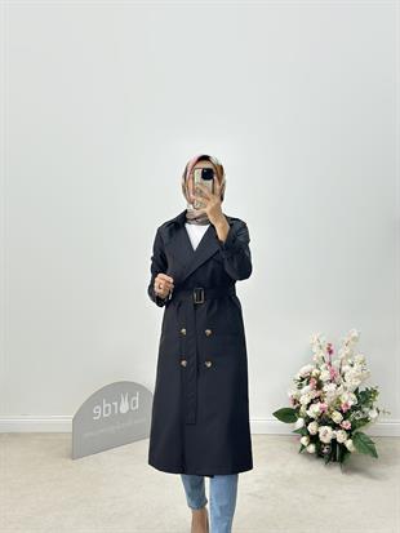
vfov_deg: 39.6
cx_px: 200
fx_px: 739
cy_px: 266
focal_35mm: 48
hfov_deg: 30.3
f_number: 1.78
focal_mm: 6.86
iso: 80
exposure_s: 1/280
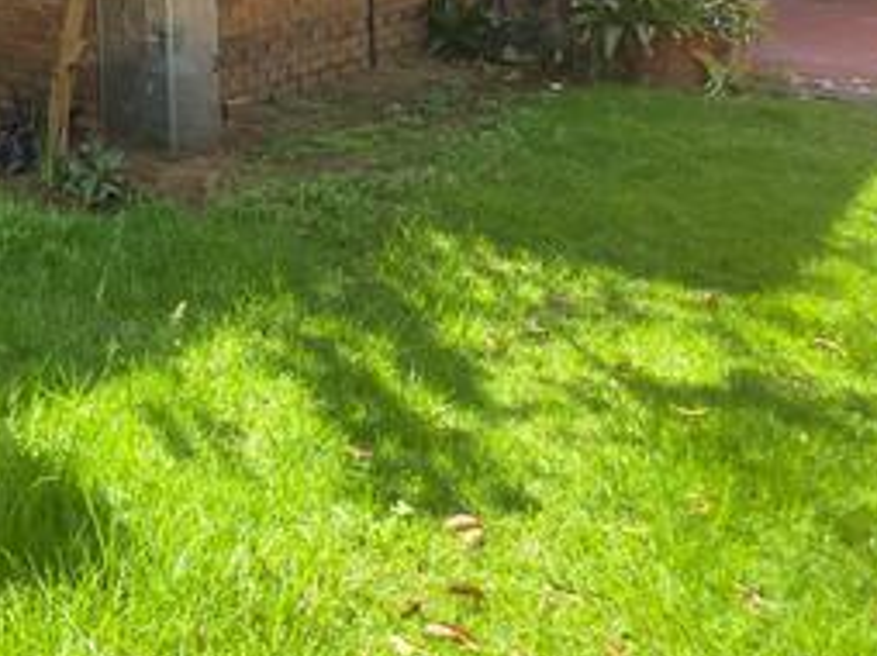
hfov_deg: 35.7
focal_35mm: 41
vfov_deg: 30.4
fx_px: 1038
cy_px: -107
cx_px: -180
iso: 40
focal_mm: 2.2
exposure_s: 1/420
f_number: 1.9
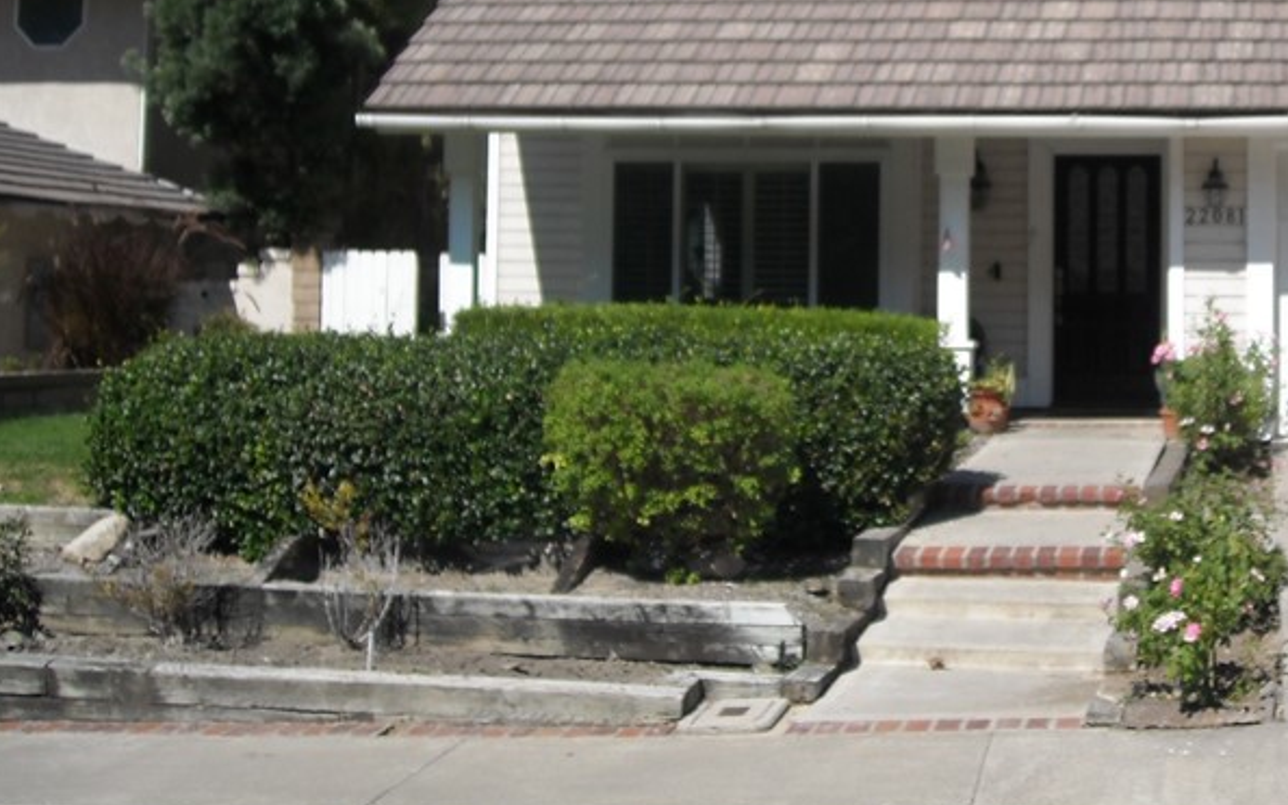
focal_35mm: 64
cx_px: 993
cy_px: 35
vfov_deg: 19.8
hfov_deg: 31.3
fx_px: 2246
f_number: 5.6
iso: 64
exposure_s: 1/369
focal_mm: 5.7
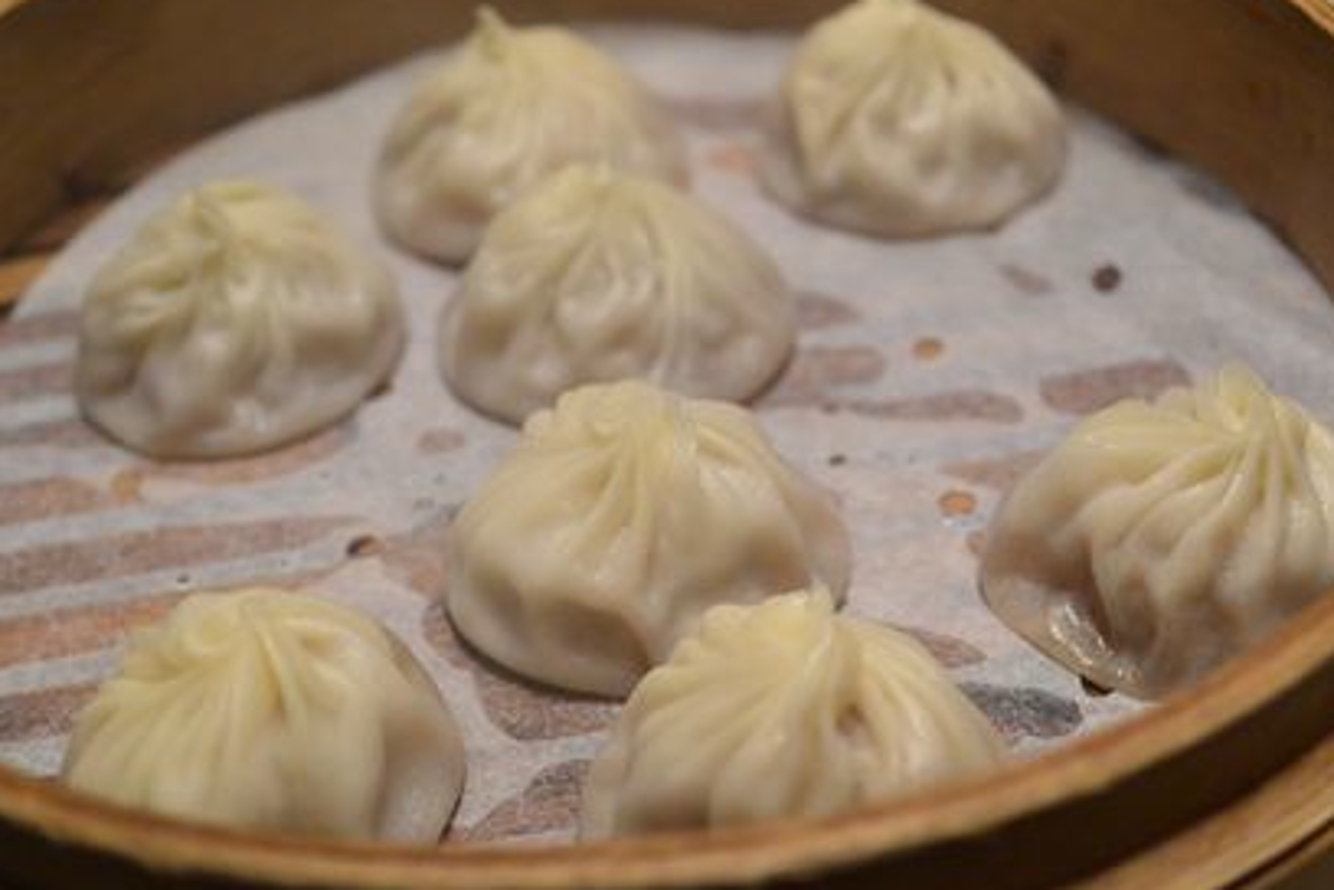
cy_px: 470
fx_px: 2223
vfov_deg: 22.6
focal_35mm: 60
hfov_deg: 33.4
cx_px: 602
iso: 320
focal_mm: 18.5
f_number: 2
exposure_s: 1/250
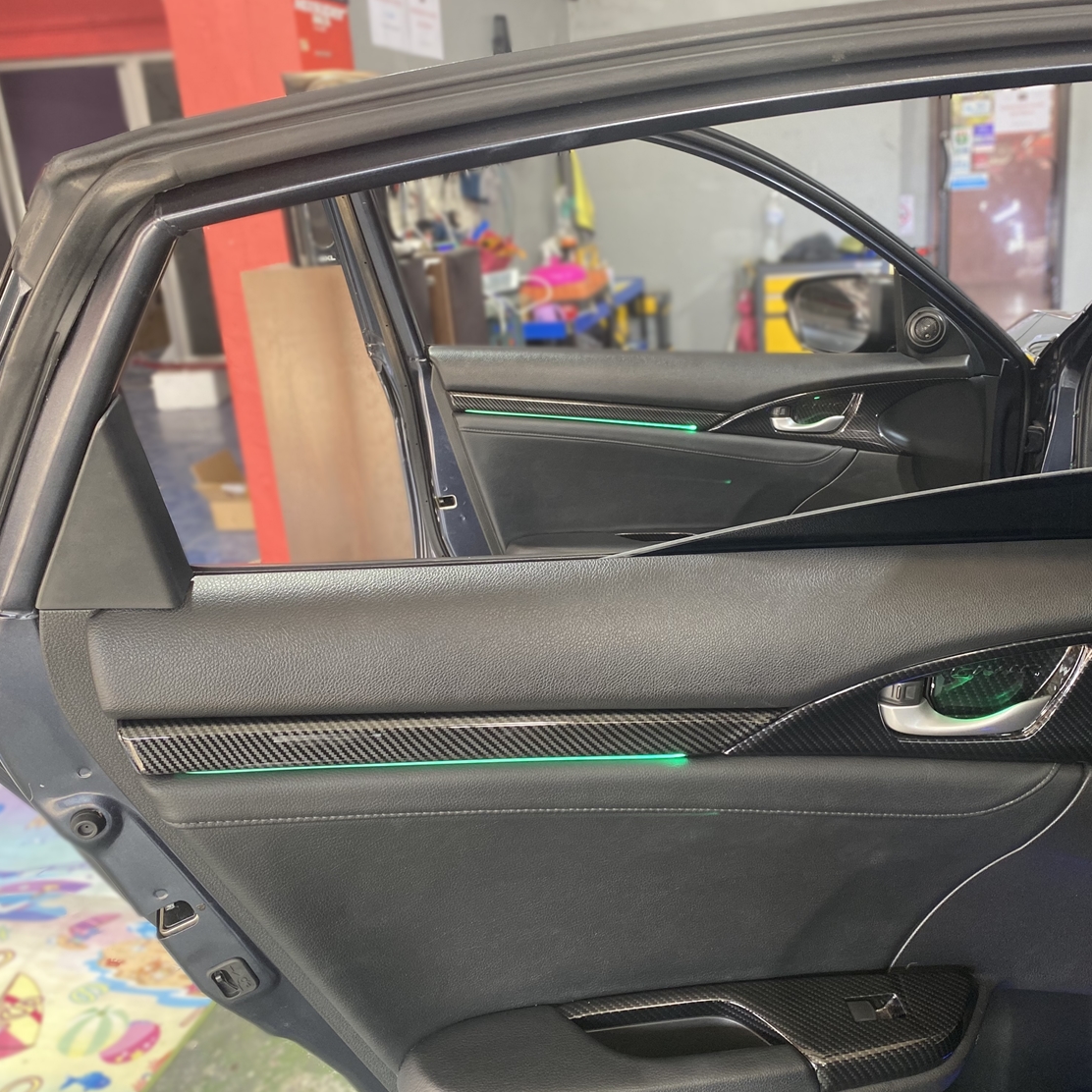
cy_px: 545
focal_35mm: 31
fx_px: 1106
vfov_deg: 52.5
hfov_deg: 52.2
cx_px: 656
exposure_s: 1/64
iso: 125
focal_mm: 4.25
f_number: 1.8
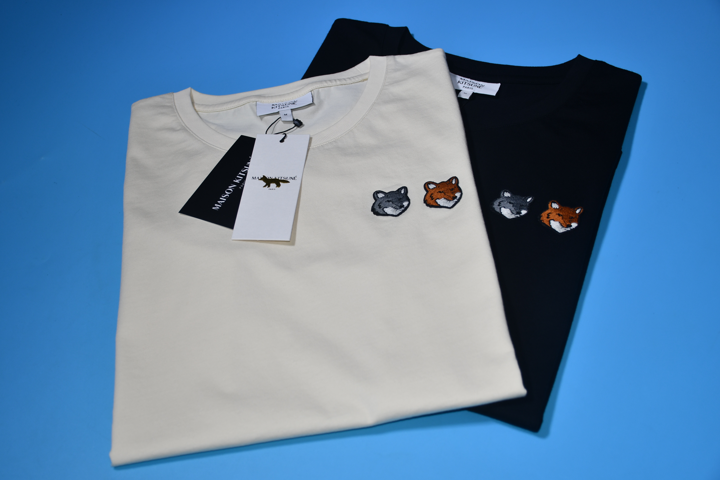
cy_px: 240
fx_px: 960
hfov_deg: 41.1
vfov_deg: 28.1
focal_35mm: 48
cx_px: 360
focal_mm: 32
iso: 100
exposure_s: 1/250
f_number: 4.5
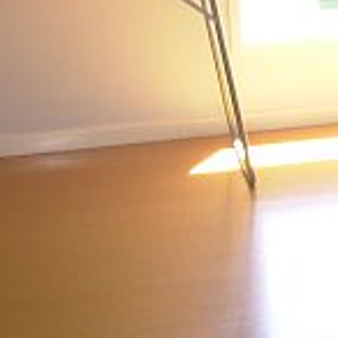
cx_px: 634
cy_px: 35
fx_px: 1624
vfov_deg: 11.8
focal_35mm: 147
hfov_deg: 11.0
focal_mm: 6.3
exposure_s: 1/32
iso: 50
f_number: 2.9
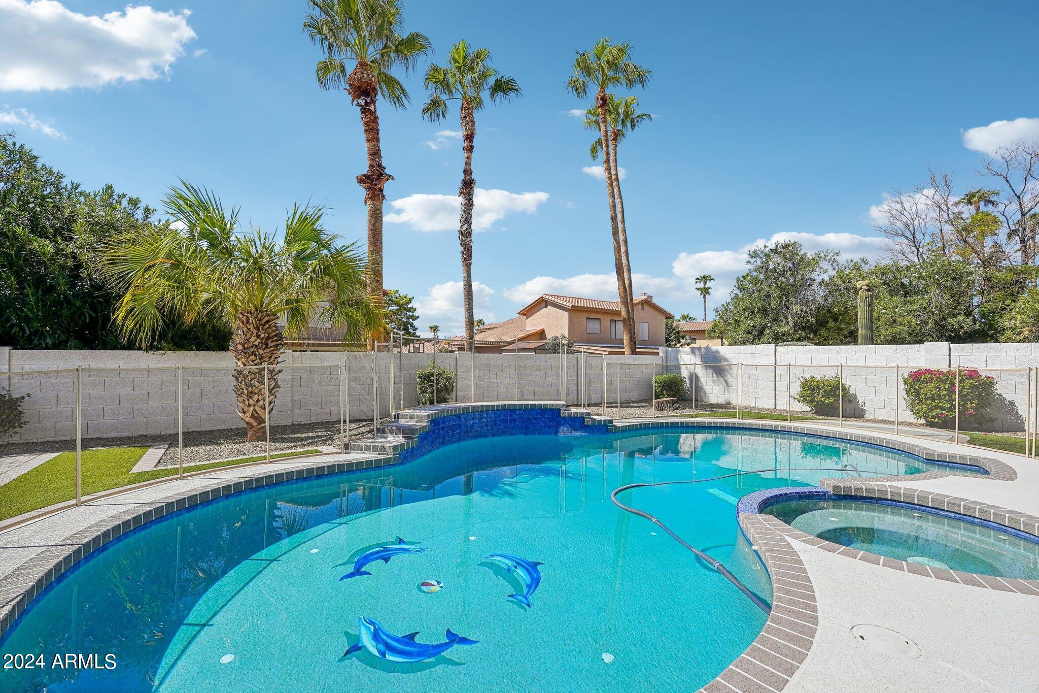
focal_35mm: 16
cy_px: 346
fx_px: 476
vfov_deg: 72.0
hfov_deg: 95.0
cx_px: 520
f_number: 5.6
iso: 400
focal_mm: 16.5
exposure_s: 1/2500
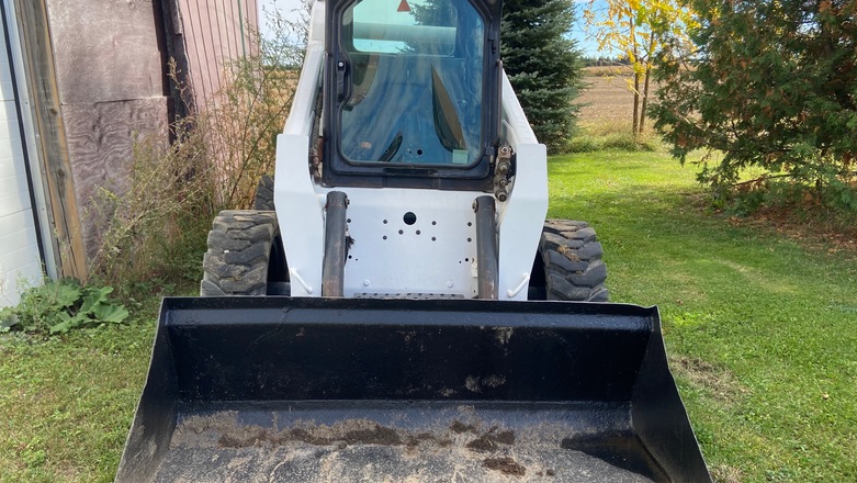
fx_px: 659
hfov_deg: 66.0
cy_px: 252
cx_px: 437
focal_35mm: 29
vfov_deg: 40.2
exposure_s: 1/690
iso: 32
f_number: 1.8
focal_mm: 4.25
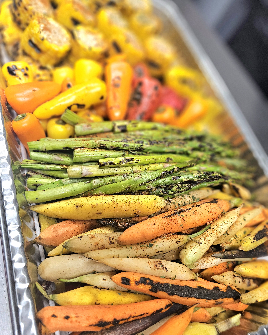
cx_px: 134
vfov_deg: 70.2
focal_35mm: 24
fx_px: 238
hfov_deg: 58.8
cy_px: 177
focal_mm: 6.3
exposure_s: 1/120
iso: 160
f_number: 1.7
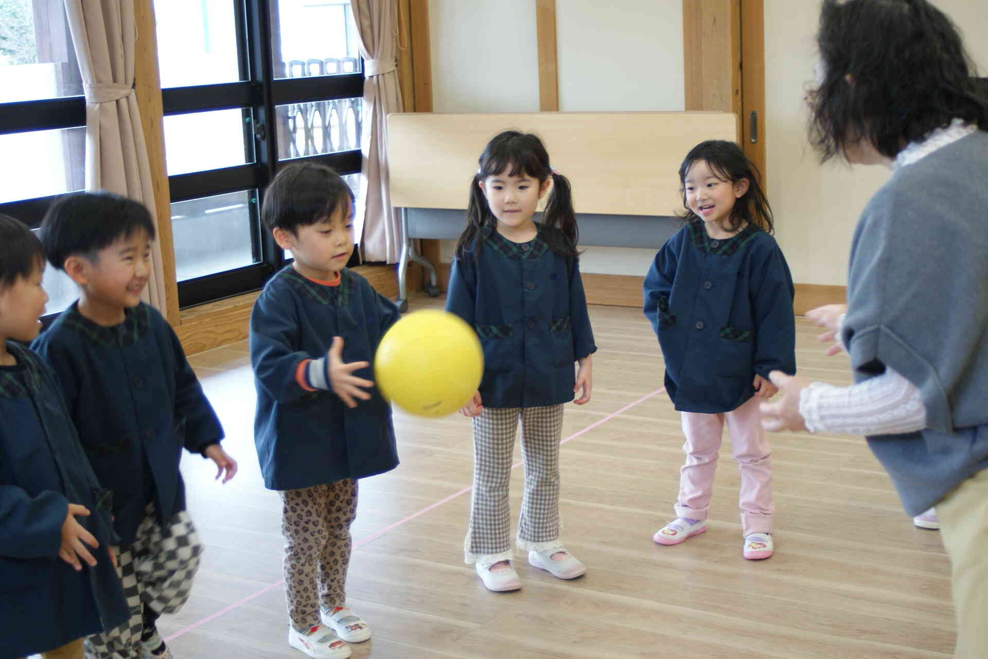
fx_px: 1441
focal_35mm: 52
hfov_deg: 37.9
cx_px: 494
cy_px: 330
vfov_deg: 25.8
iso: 400
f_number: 4
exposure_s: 1/60
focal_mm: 35
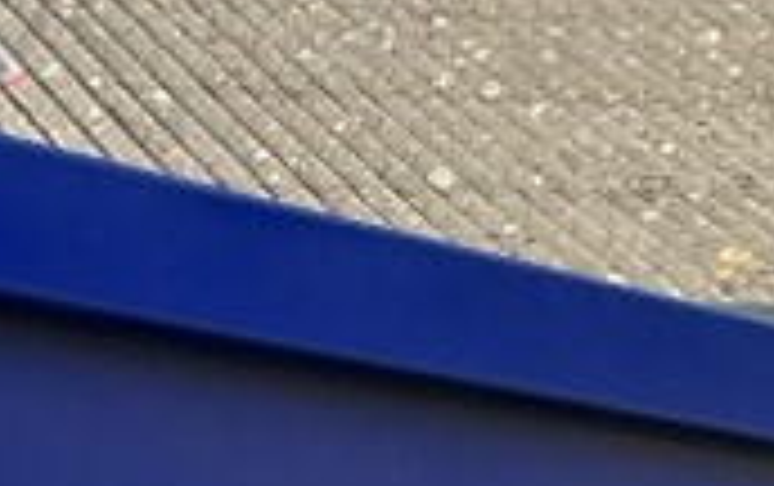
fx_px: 2492
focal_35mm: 118
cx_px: -220
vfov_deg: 10.4
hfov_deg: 16.7
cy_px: 896
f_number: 1.78
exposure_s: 1/816
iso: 80
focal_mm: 6.86
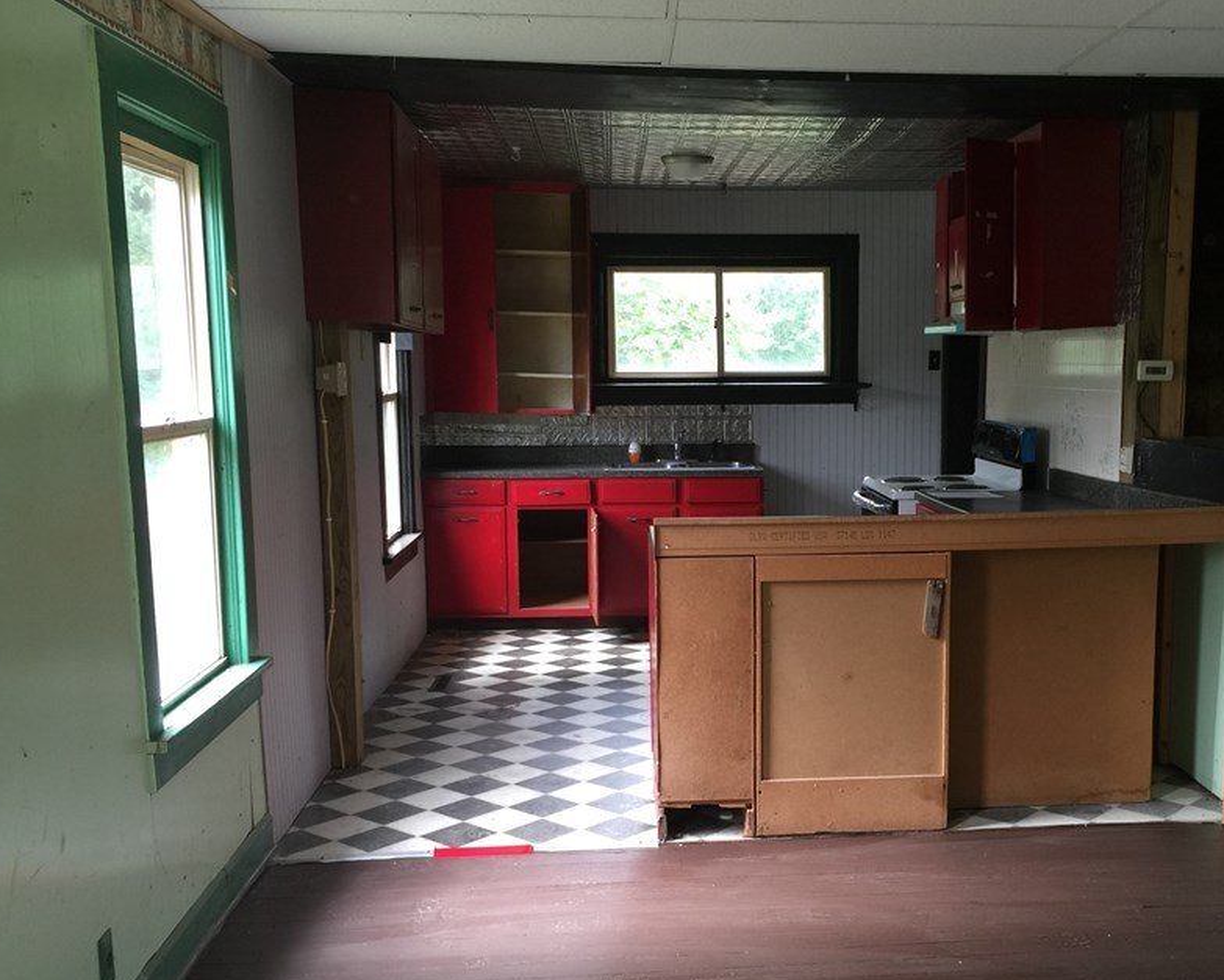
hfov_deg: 48.5
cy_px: 574
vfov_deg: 40.0
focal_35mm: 37
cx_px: 775
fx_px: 1341
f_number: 2.2
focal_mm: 4.15
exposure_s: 1/15
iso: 32
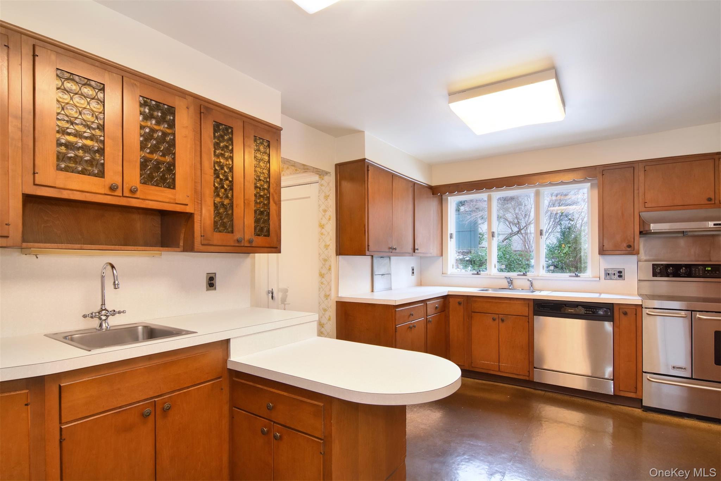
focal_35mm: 16
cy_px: 240
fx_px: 330
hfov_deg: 95.0
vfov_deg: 72.0
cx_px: 360
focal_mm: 11
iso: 640
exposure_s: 1/60
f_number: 8
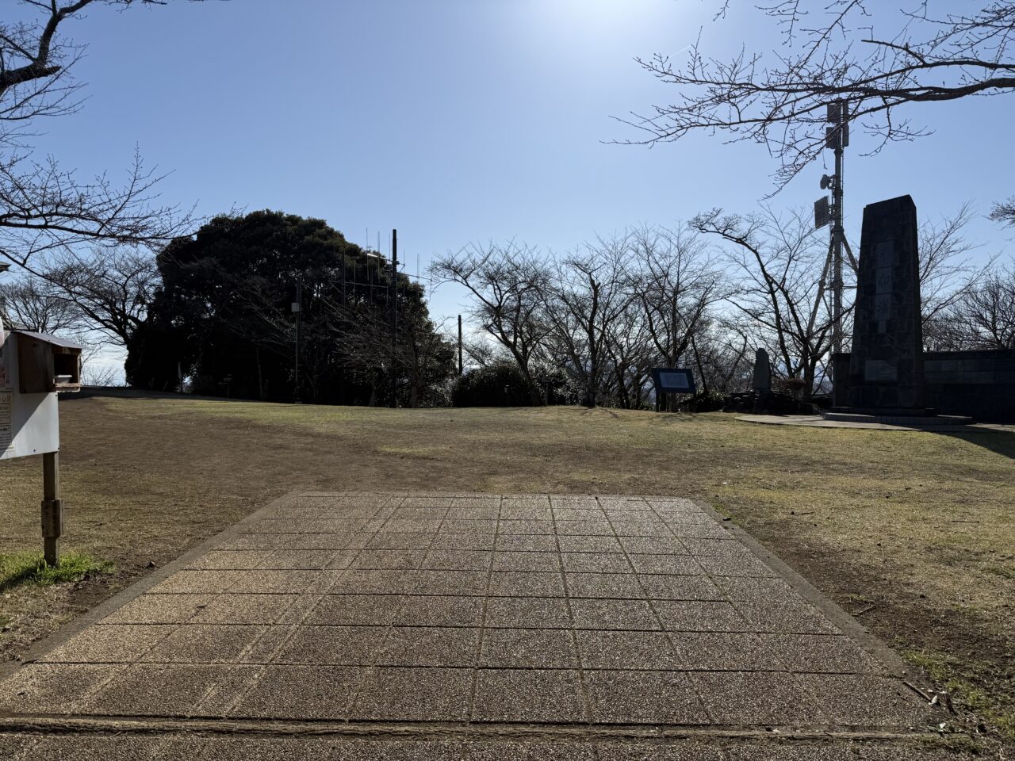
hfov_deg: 71.6
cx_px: 508
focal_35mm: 24
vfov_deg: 56.8
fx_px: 704
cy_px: 380
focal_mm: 6.76
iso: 80
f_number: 1.78
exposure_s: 1/9091
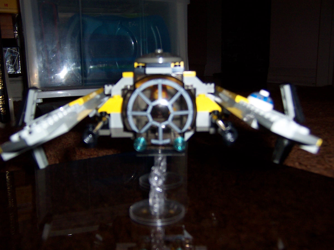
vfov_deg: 39.7
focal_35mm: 36
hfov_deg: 51.4
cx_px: 167
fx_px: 347
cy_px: 125
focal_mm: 5.6
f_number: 2.8
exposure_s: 1/60
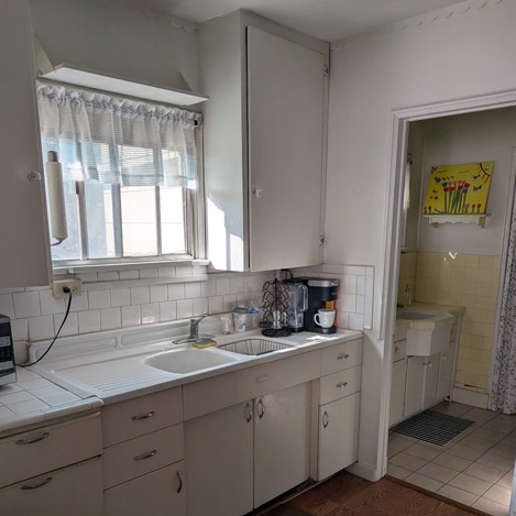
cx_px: 259
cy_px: 339
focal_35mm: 29
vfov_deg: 54.6
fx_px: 489
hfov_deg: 55.6
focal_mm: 6.9
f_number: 1.68
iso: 52
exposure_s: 1/130
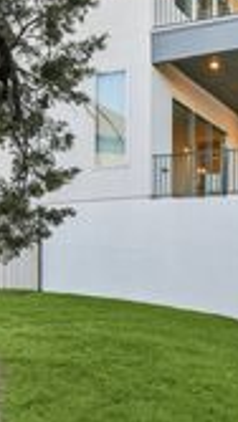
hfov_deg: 24.6
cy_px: 140
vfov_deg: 43.1
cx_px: 218
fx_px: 527
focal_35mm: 47
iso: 400
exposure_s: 1/160
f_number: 8
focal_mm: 10
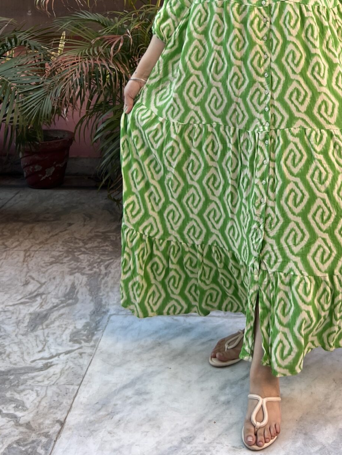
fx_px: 724
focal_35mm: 55
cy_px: 59
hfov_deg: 26.2
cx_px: 258
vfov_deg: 33.4
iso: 50
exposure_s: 1/377
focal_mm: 5.7
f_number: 1.5
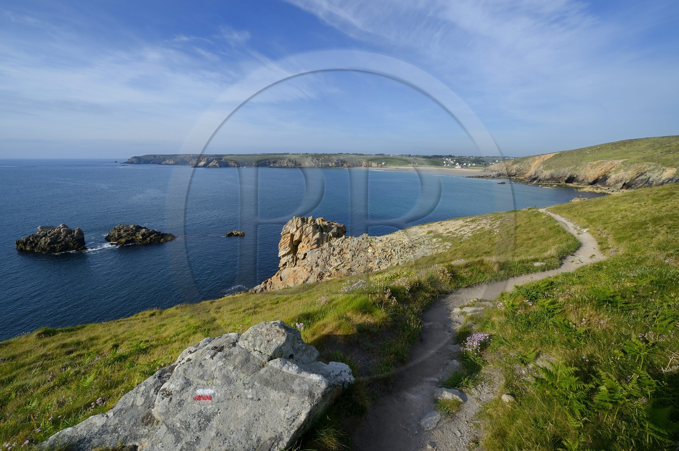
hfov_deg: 104.3
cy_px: 226
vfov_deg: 81.1
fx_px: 264
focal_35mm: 14
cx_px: 340
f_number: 11
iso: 100
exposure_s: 1/160
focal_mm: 14
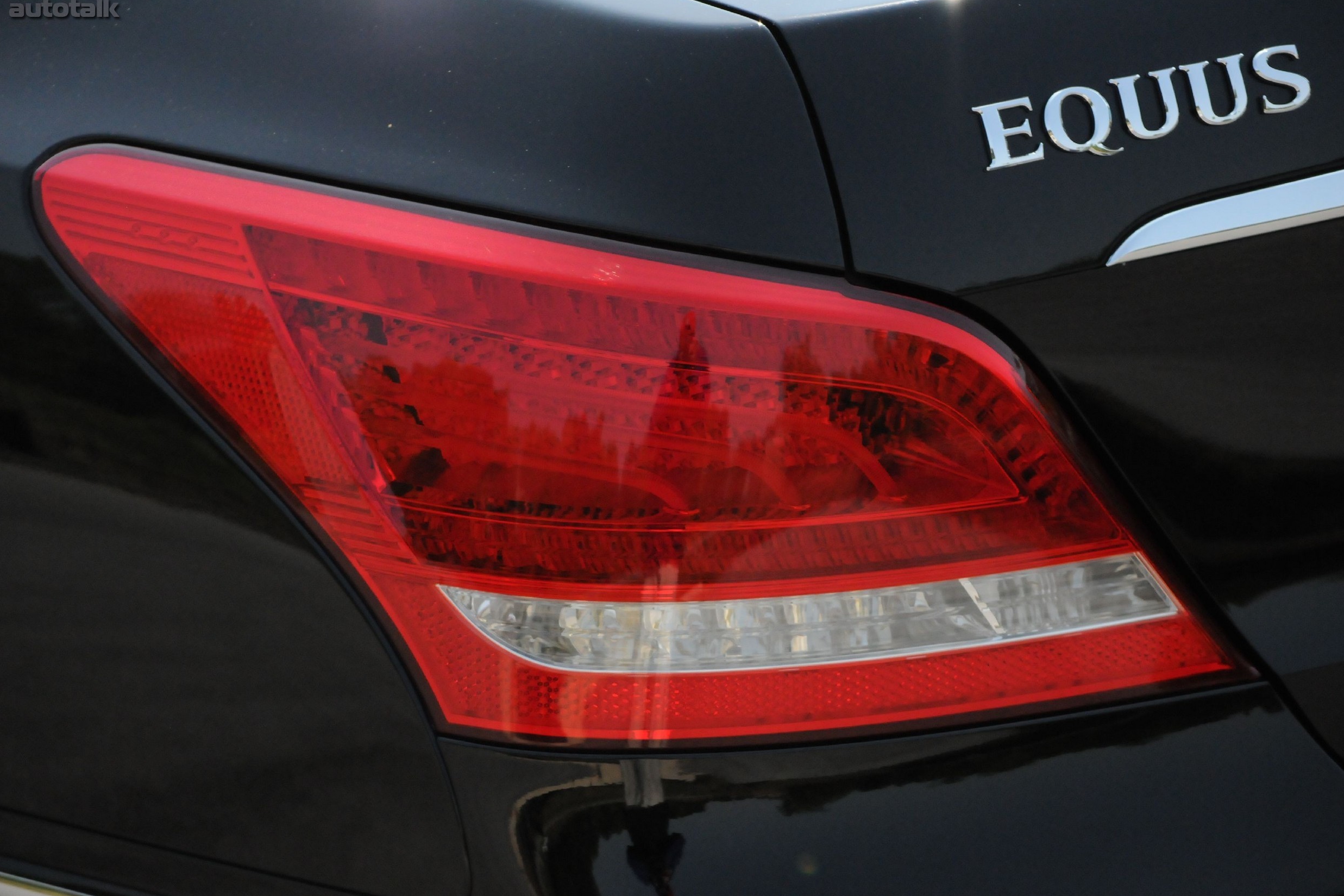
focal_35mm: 106
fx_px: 3957
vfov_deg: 12.9
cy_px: 447
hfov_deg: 19.3
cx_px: 677
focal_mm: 70
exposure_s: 1/5000
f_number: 5.6
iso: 2000
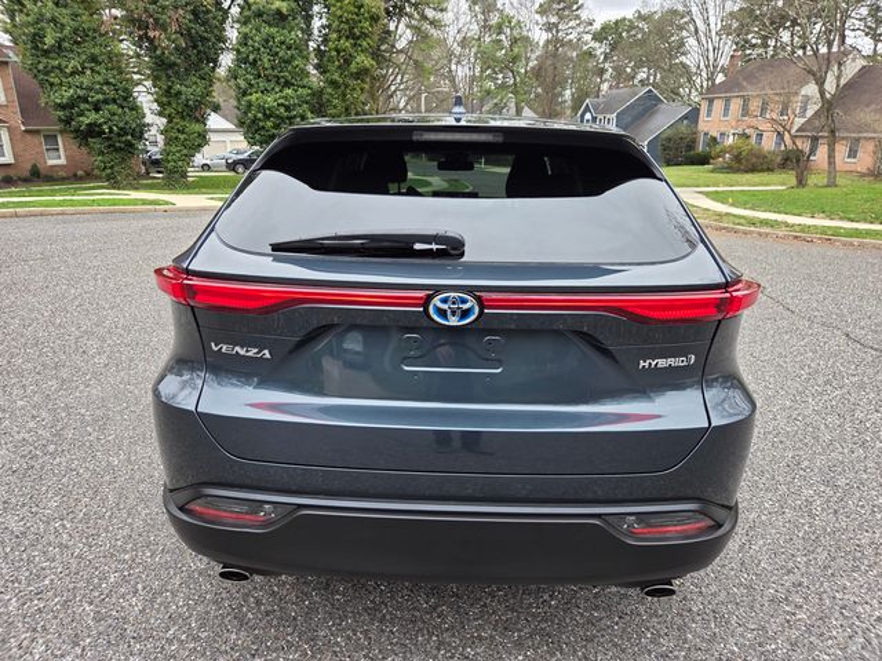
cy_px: 330
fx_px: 586
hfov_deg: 73.9
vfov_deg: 58.9
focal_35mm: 23
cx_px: 441
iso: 64
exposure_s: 1/180
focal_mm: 5.4
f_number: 1.8
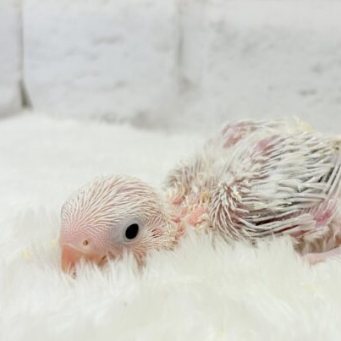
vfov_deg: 23.7
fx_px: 814
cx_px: 261
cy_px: 185
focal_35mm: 73
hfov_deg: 23.4
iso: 32
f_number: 1.6
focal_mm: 5.96
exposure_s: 1/50
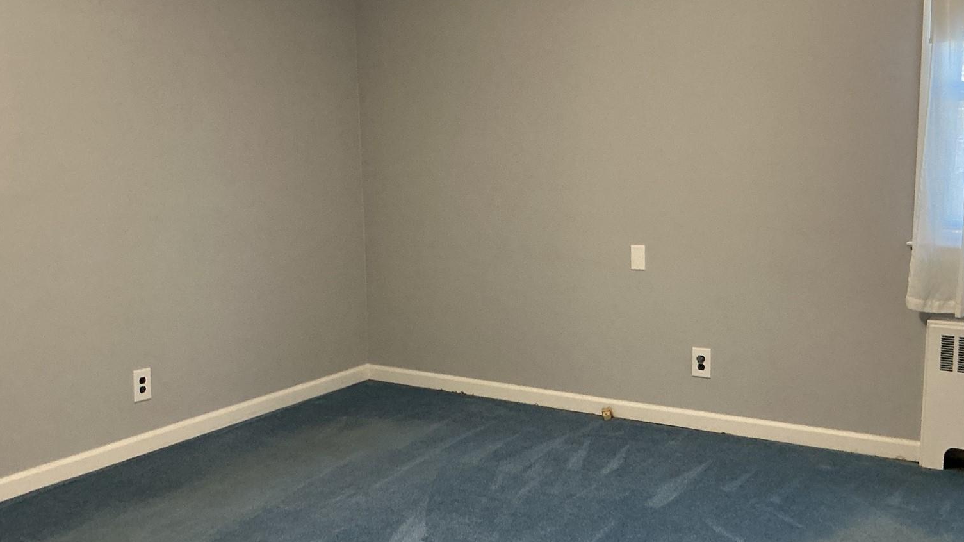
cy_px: 293
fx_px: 1099
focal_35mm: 43
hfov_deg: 47.3
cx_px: 521
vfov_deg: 27.7
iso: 160
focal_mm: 3
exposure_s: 1/60
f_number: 1.8
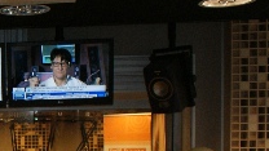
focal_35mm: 87
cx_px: -105
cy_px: 189
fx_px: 621
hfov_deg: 21.5
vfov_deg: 13.5
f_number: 5.6
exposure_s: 1/60
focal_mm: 18
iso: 400
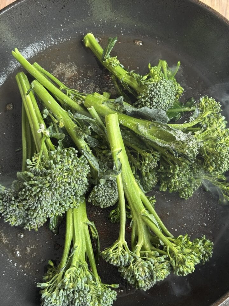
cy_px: 153
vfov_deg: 39.7
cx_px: 114
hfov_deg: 30.3
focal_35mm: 48
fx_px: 423
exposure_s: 1/60
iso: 125
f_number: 1.78
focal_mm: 6.76
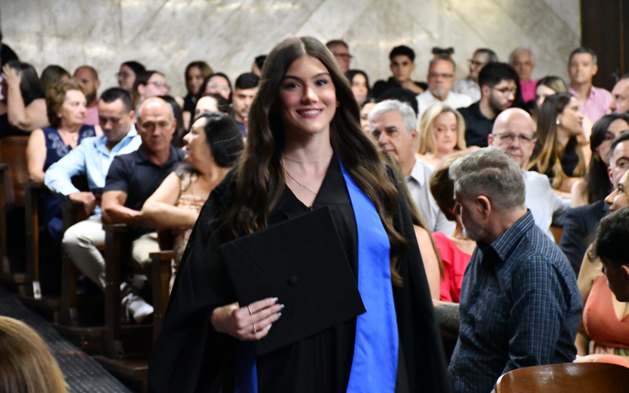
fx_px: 1851
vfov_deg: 12.1
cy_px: 209
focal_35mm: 108
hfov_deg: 19.3
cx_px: 314
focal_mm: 70
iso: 12800
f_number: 5
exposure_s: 1/60
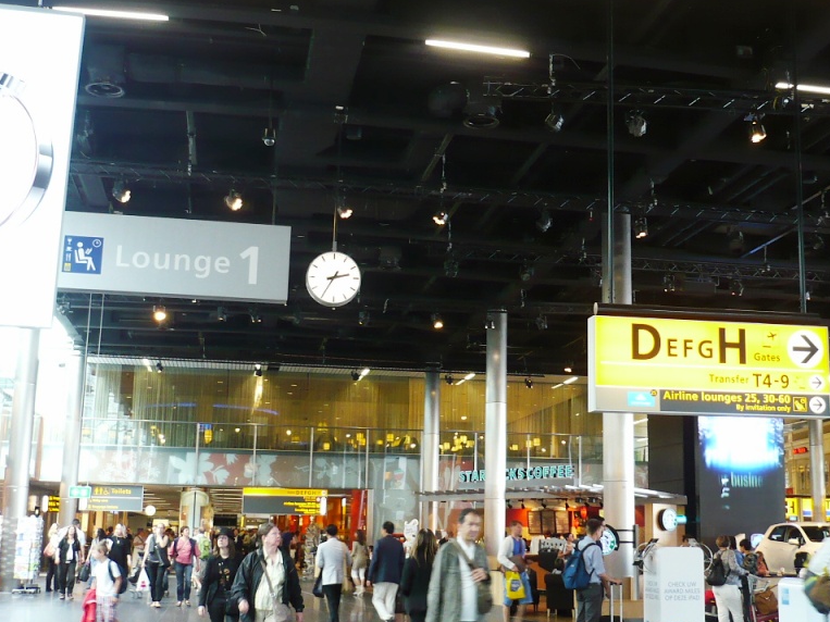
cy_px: 281
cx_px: 496
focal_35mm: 47
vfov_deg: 30.9
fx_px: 1127
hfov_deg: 40.3
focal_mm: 5.8
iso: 200
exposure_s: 1/20
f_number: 2.8
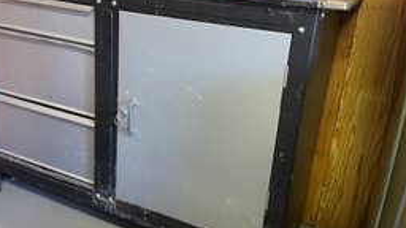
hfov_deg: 52.7
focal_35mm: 38
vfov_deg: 31.2
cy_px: 107
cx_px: 185
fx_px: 409
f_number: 1.6
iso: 320
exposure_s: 1/60
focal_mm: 4.2
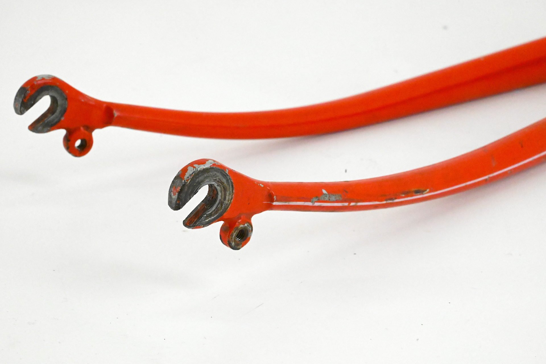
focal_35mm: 70
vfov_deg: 19.4
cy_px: 182
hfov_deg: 28.9
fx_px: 1061
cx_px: 273
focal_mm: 70
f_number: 20
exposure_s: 1/640
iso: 25600
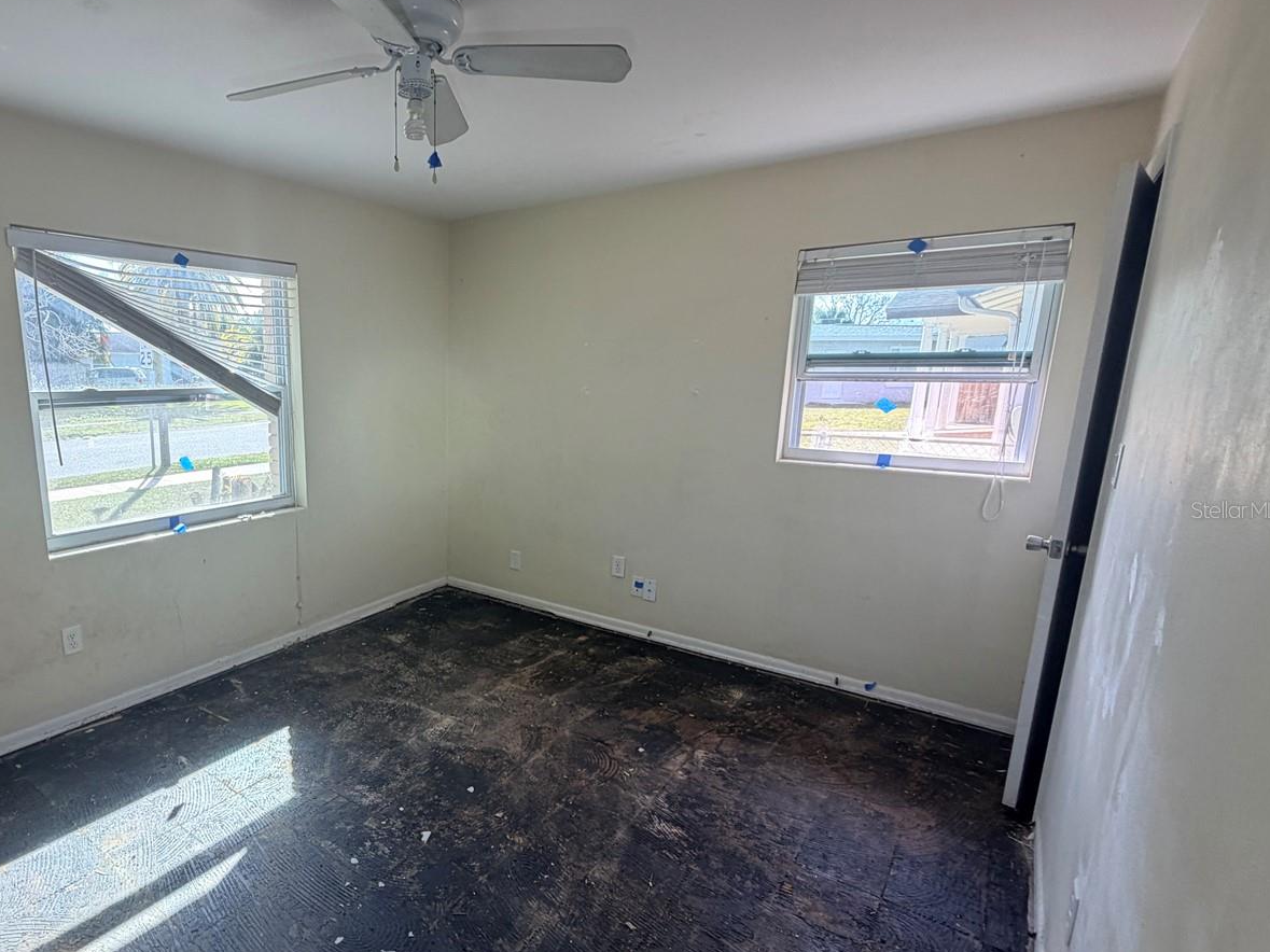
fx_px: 697
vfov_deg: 68.6
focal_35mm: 19
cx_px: 431
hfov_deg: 82.0
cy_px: 509
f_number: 2.2
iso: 80
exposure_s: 1/121
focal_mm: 2.22
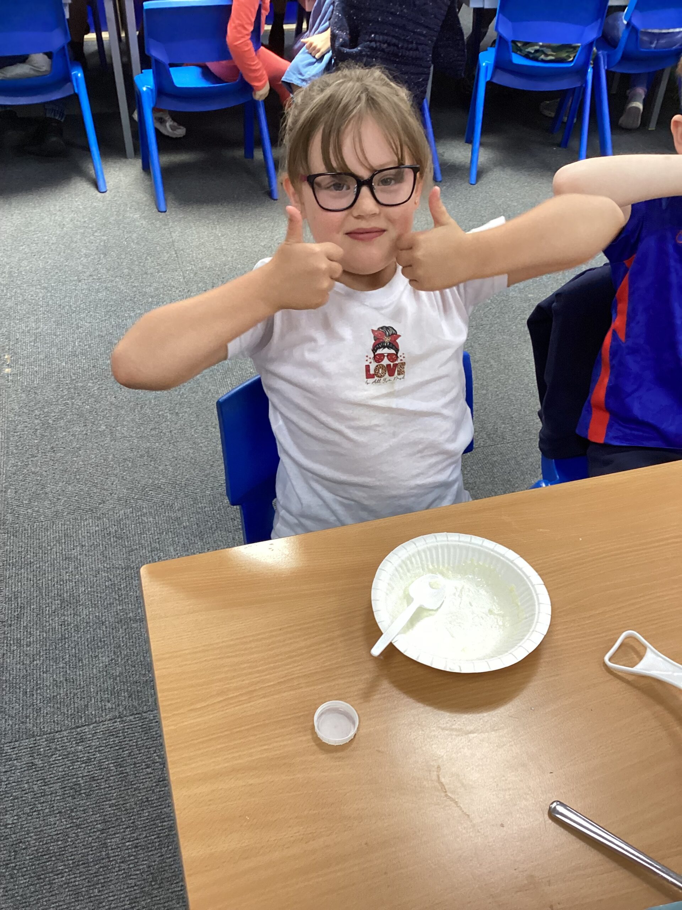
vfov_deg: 58.4
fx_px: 814
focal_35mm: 31
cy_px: 455
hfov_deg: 45.4
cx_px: 341
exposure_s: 1/50
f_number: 2.4
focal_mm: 3.3
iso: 160
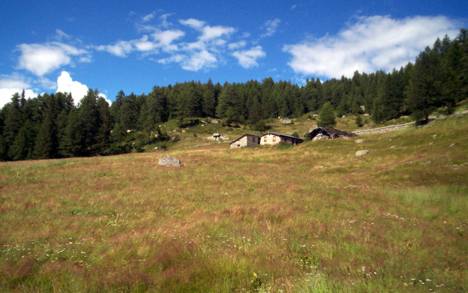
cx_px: 229
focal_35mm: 40
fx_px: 510
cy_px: 180
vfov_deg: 31.9
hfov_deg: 49.3
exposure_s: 1/986
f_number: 4.5
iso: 100
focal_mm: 5.9
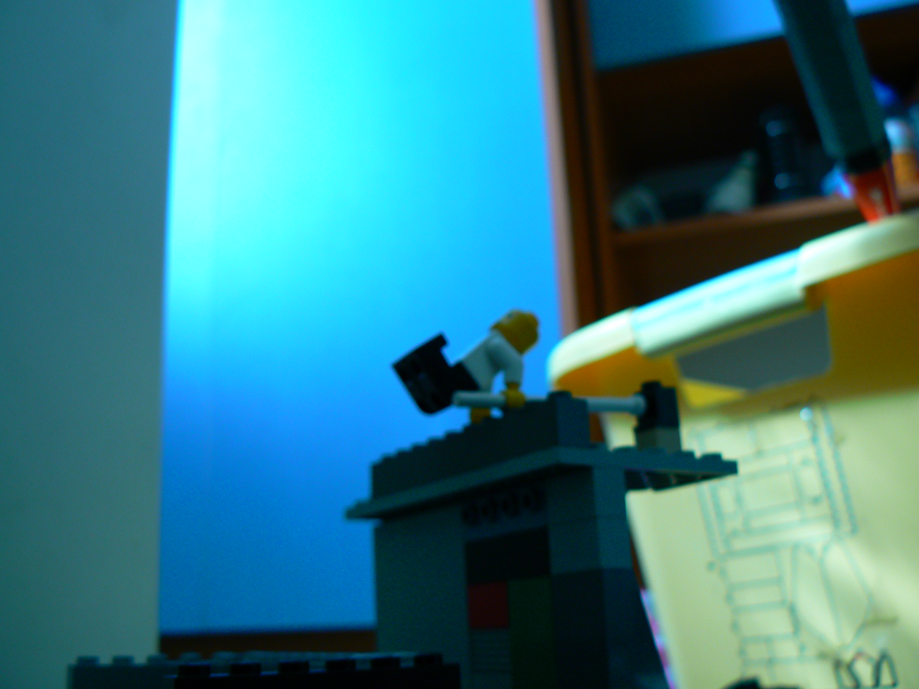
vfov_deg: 39.7
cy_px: 344
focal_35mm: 36
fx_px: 956
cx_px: 460
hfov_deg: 51.4
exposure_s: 1/8
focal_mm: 6
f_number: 2.8
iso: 80
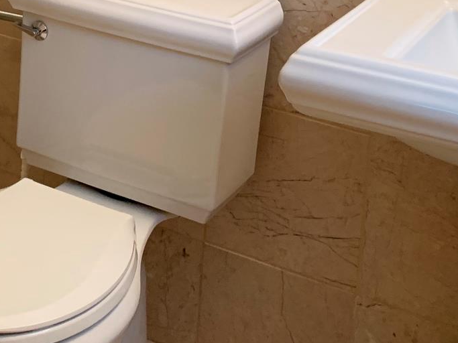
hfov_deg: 24.8
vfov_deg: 17.5
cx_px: 124
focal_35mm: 78
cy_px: -125
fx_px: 1032
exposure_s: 1/60
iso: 320
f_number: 1.8
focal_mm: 4.25
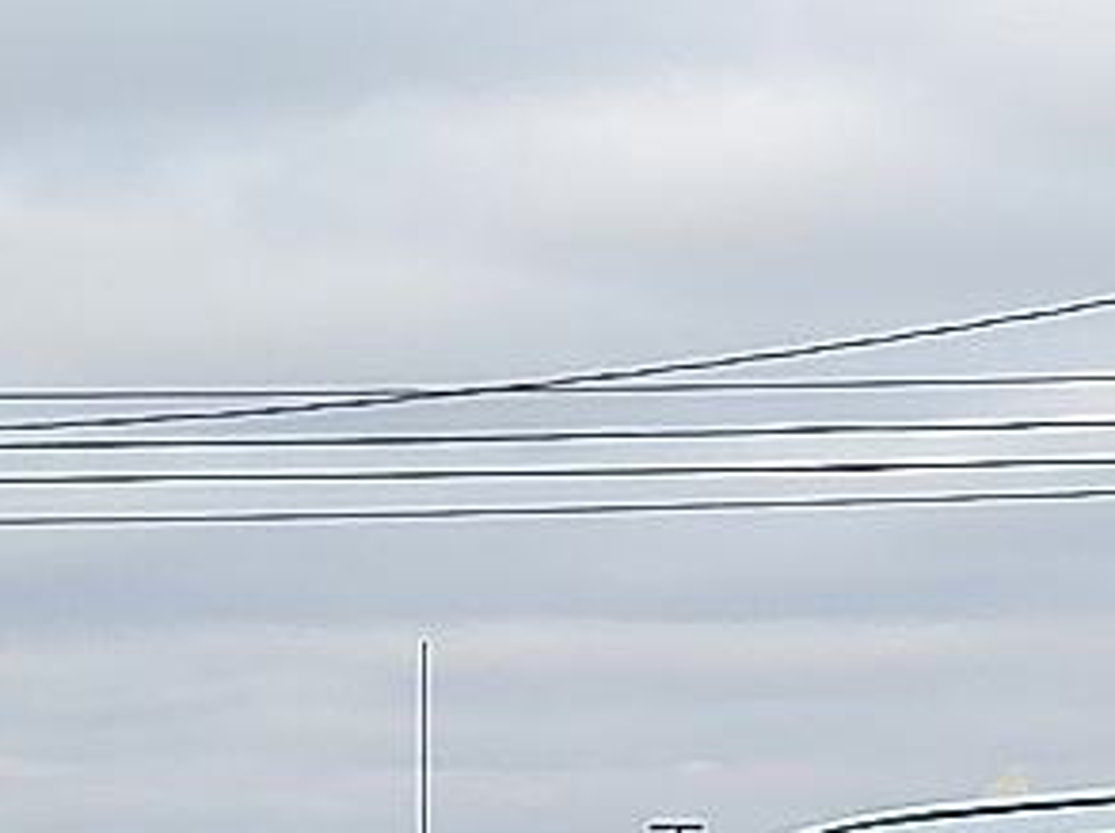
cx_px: 1789
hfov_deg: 10.8
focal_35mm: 175
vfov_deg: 8.1
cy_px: 1598
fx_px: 5630
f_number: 1.8
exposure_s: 1/1000
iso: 76
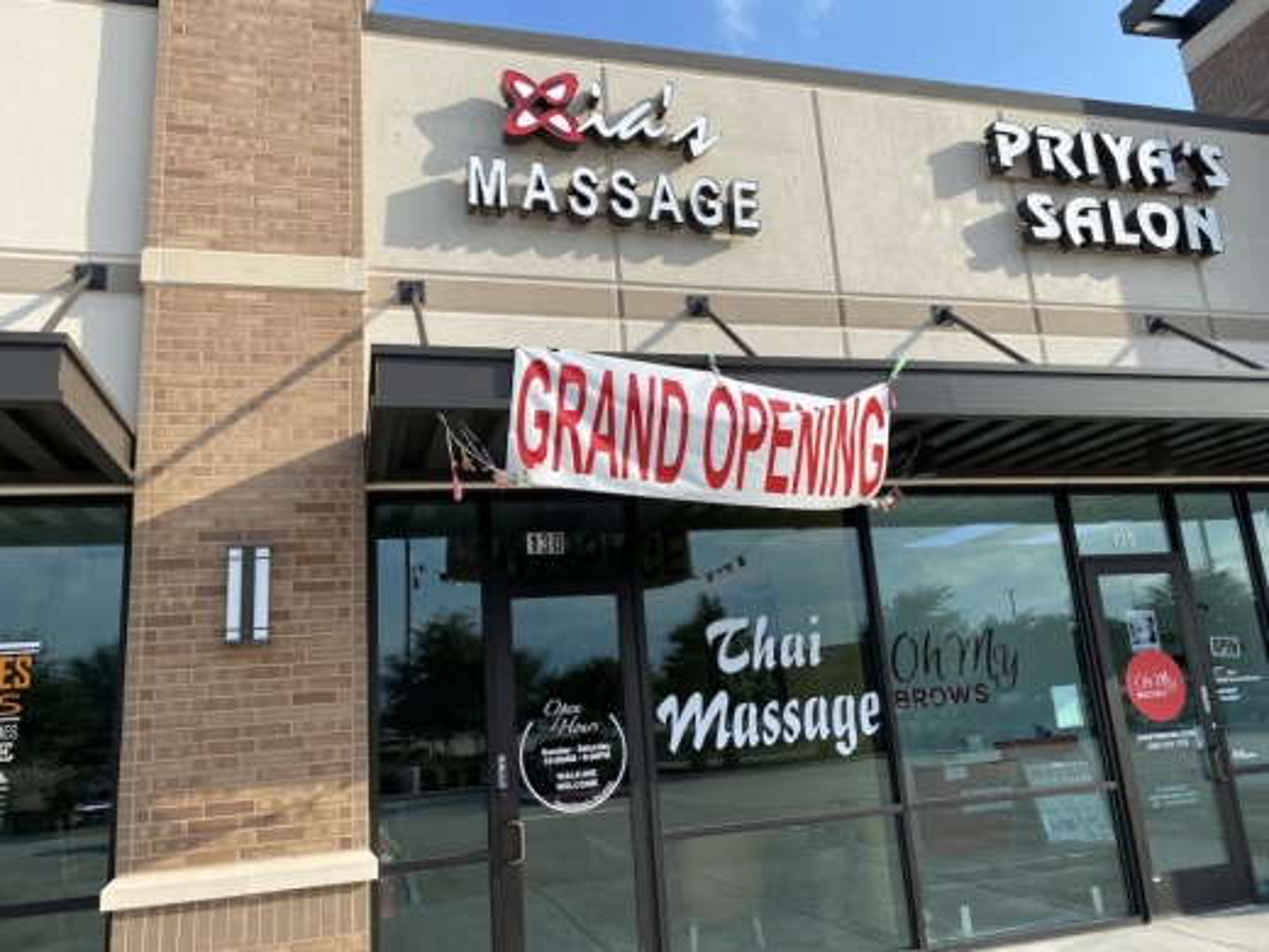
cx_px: 634
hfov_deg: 67.3
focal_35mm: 26
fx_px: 953
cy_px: 476
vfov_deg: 53.1
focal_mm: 4.25
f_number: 1.8
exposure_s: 1/1727
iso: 32
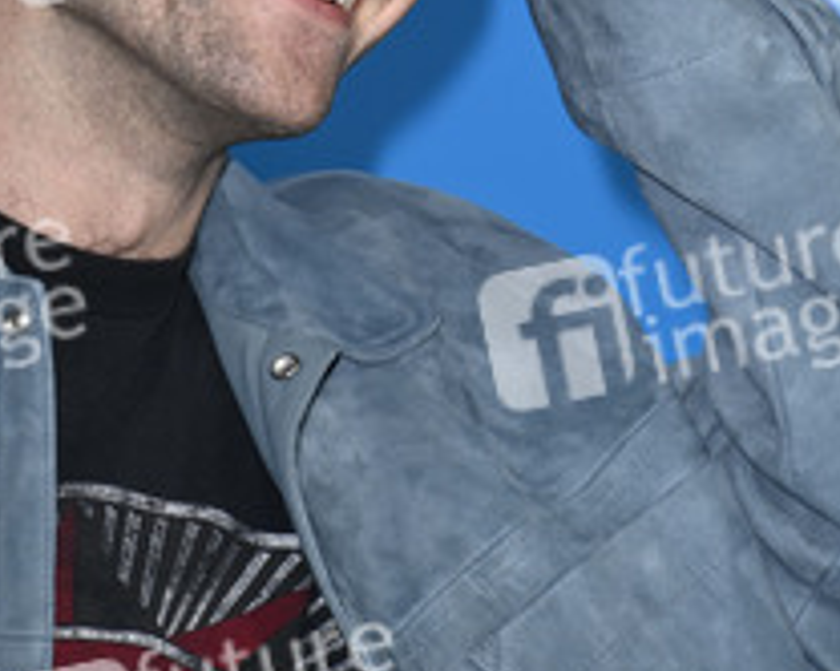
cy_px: 113
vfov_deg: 2.9
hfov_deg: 3.6
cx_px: 319
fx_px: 13437
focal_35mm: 541
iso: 1000
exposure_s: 1/250
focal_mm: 300
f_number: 5.6
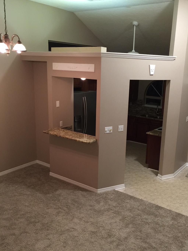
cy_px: 136
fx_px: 253
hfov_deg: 40.6
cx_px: 107
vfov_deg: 52.6
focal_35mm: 35
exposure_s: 1/10
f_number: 2.2
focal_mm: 4.15
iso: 100
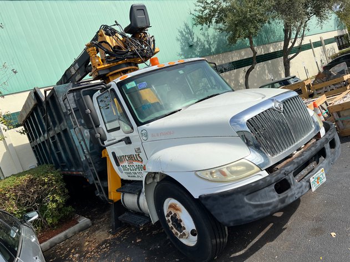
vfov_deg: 53.0
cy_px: 131
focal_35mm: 26
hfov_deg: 67.3
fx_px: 263
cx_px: 175
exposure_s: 1/5319
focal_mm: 5.7
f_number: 1.5
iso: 50
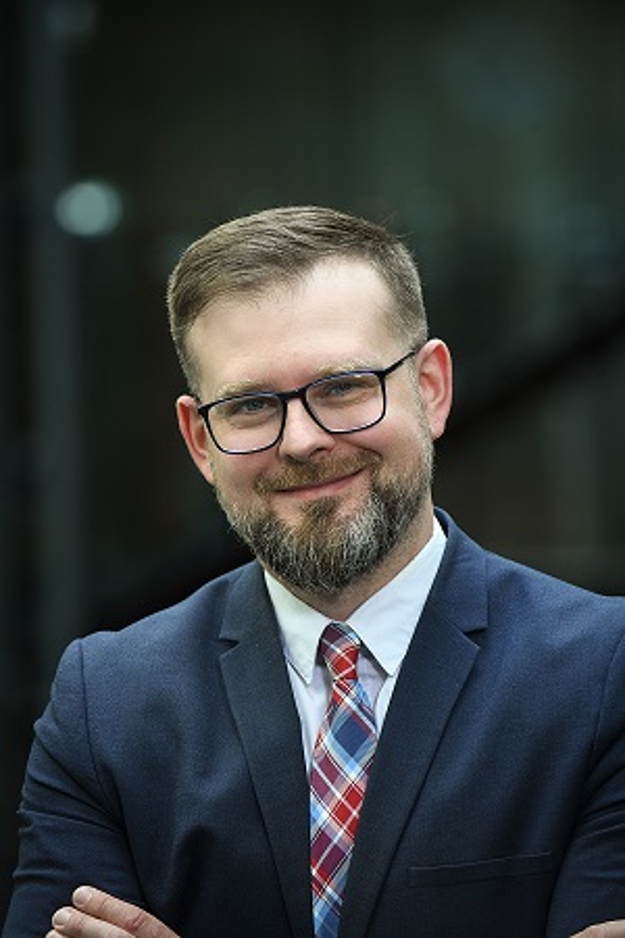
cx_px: 312
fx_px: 4948
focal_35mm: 190
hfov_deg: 7.2
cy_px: 469
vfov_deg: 10.8
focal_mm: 190
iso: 1600
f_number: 7.1
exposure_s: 1/200
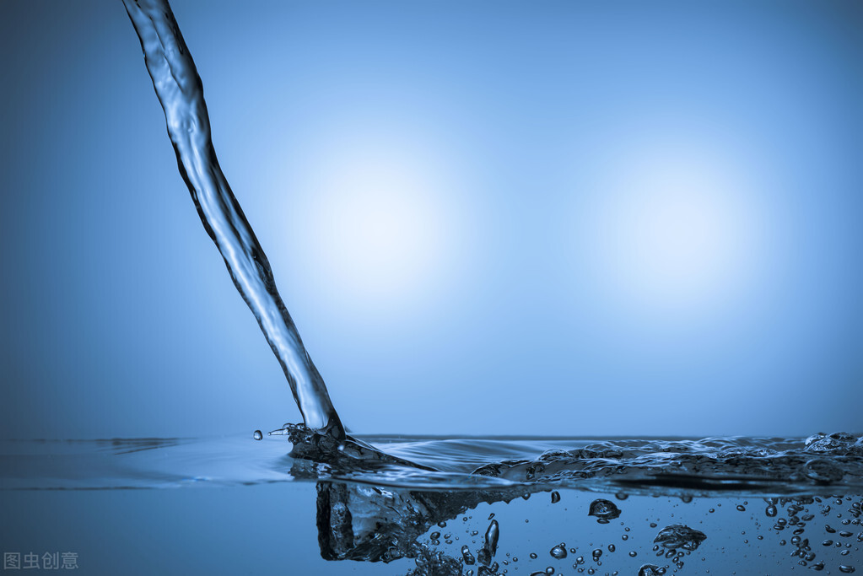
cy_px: 288
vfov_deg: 13.1
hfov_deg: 19.4
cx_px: 432
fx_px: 2518
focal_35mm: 105
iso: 200
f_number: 13
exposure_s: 1/250
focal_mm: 105
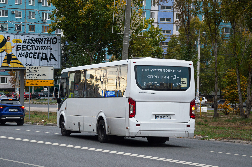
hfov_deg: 21.9
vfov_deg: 14.7
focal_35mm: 93
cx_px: 126
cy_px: 84
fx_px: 650
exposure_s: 1/400
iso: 200
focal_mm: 62
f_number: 5.6
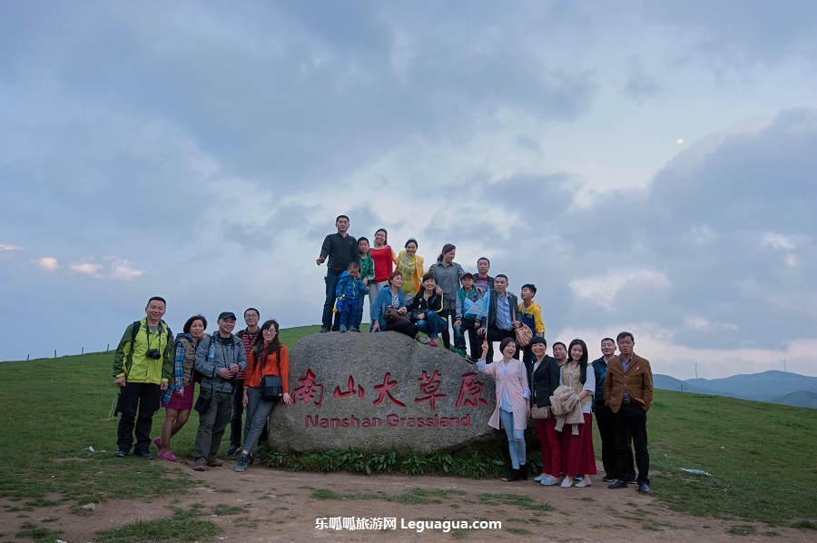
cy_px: 272
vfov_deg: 55.0
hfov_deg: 76.2
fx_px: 521
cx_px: 408
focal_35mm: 23
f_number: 9
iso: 500
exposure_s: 1/100
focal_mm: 23
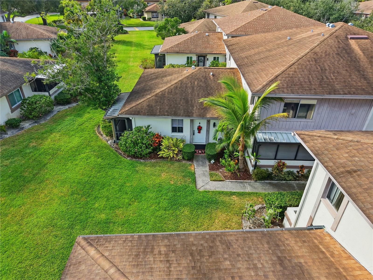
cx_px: 186
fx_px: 259
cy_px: 140
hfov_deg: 71.6
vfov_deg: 56.8
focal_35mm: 24
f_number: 1.8
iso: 170
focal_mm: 8.7
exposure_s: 1/40
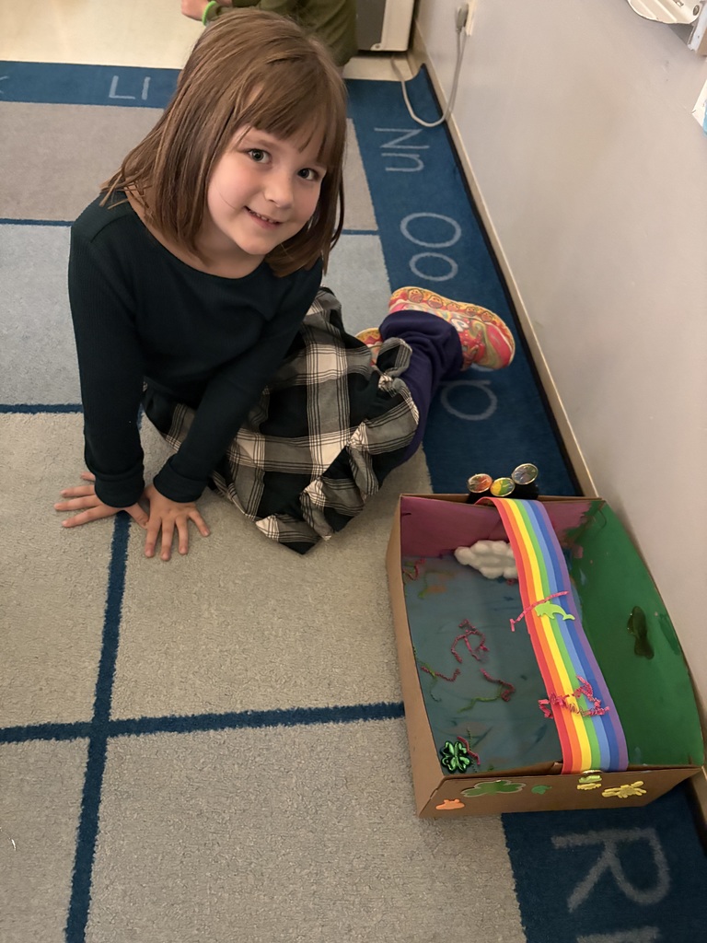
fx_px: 708
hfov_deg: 53.1
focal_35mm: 26
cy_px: 472
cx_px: 354
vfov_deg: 67.3
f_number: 1.6
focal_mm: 5.96
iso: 1000
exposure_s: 1/30
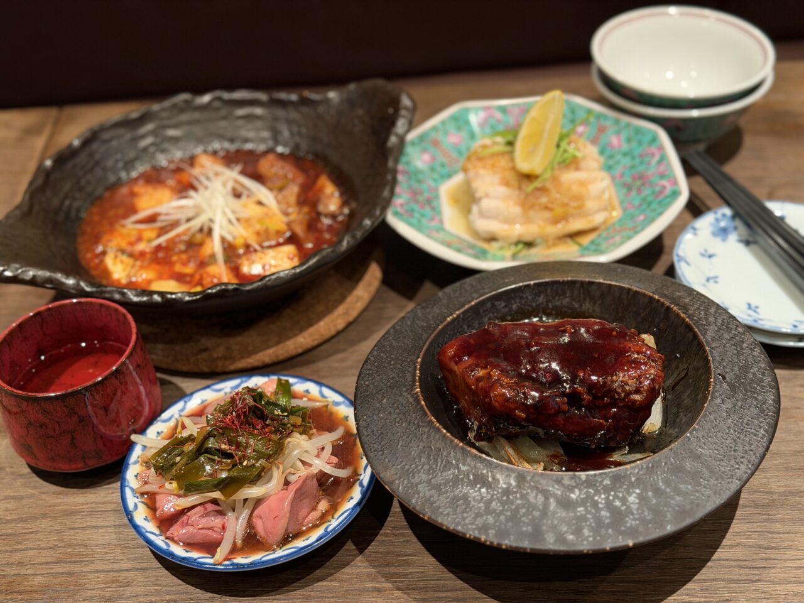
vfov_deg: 30.3
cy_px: 302
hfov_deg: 39.7
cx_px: 402
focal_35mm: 48
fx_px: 1115
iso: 250
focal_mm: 6.76
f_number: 1.78
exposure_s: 1/50
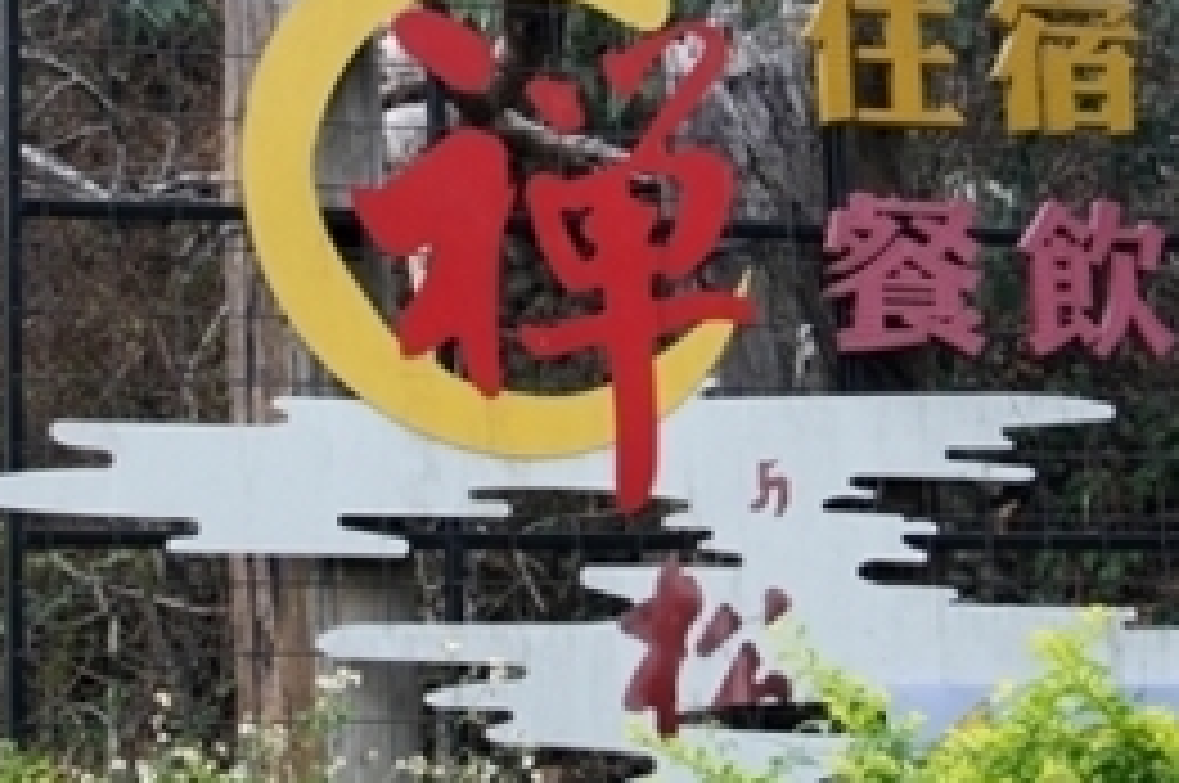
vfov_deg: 12.4
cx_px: 616
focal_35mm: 110
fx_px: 3598
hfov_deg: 18.6
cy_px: 169
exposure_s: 1/50
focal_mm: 32
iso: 400
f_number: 4.5
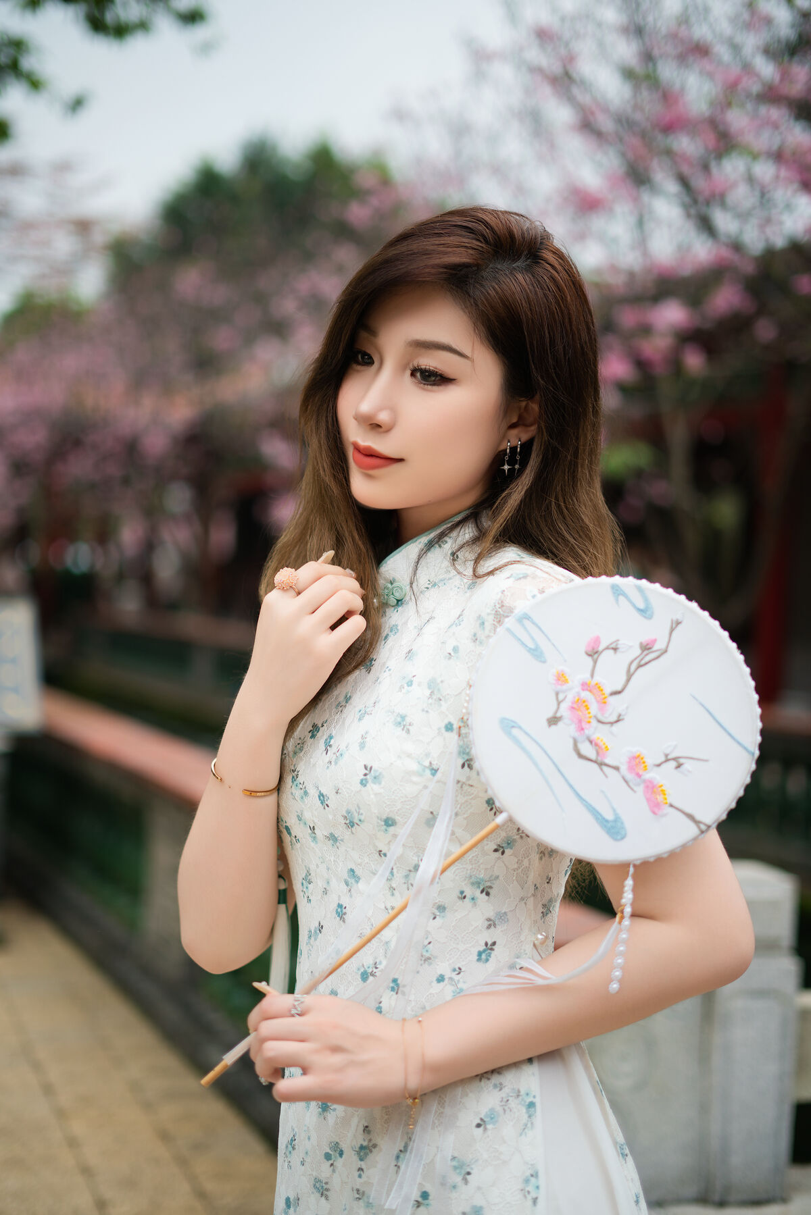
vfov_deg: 39.6
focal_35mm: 50
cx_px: 406
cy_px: 608
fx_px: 1689
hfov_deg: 27.0
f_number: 1.8
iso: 100
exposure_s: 1/320
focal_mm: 50
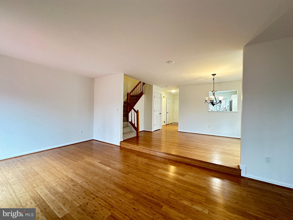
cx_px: 146
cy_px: 110
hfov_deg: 102.1
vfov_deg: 85.7
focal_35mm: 14
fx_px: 119
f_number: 2.2
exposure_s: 1/60
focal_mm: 2.22
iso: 320
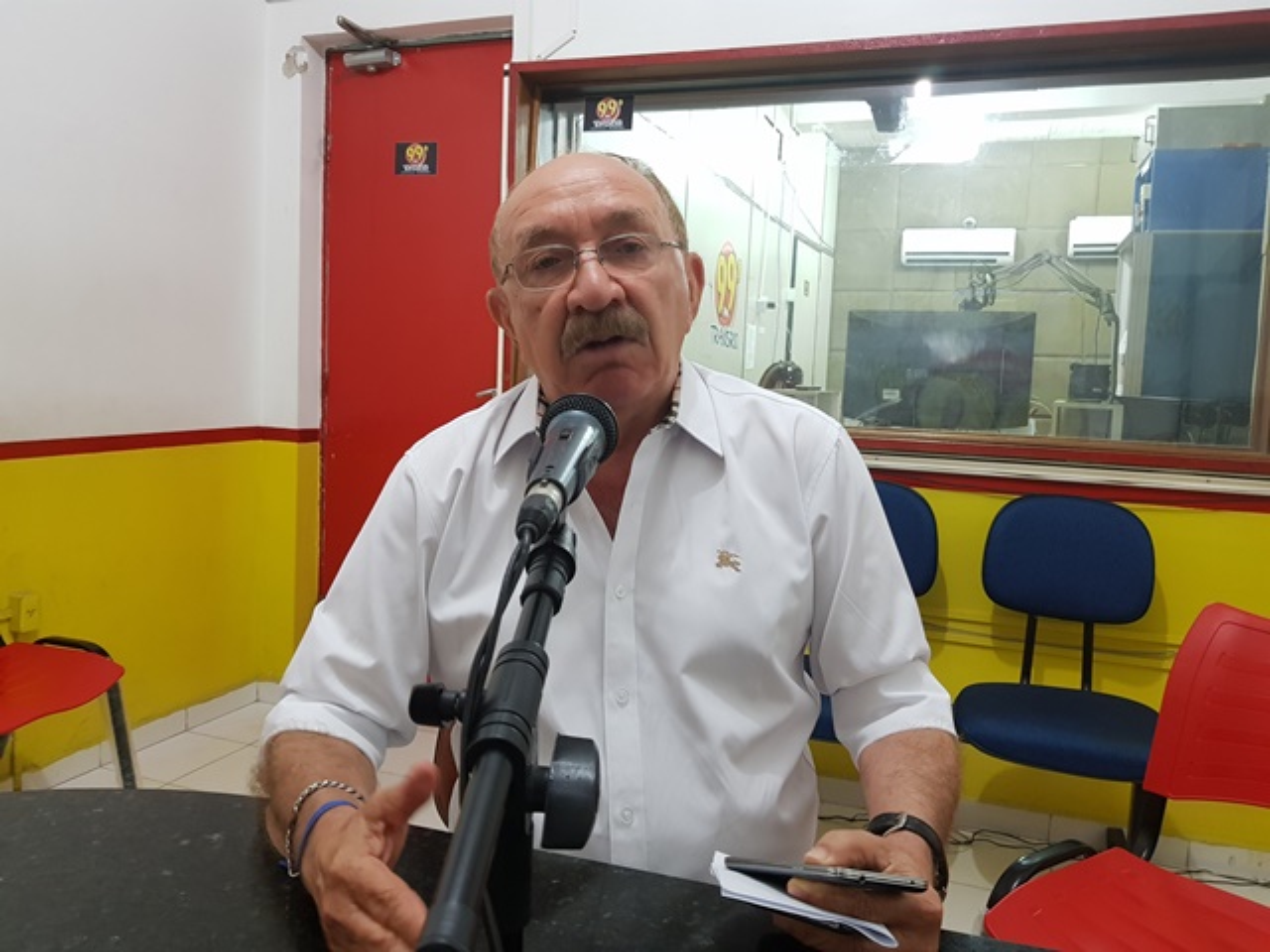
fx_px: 954
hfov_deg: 67.3
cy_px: 476
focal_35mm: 26
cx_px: 635
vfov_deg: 53.1
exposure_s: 1/15
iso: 200
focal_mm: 4.2
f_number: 1.7
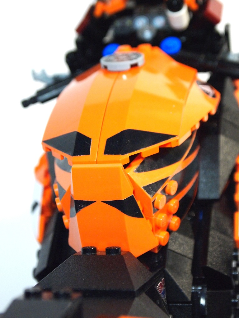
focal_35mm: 84
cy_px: 159
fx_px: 773
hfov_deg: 17.6
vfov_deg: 23.3
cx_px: 120
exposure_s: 1/80
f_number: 5.6
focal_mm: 42
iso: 1250
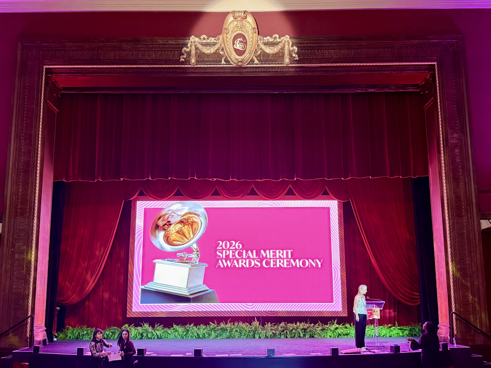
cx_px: 246
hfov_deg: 71.6
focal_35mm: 24
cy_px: 184
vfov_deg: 56.8
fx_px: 340
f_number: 1.78
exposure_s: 1/40
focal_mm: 6.76
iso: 640
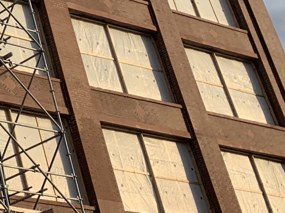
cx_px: -246
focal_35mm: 108
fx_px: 889
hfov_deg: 15.4
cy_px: -33
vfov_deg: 13.4
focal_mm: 4.25
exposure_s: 1/879
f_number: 1.8
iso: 25
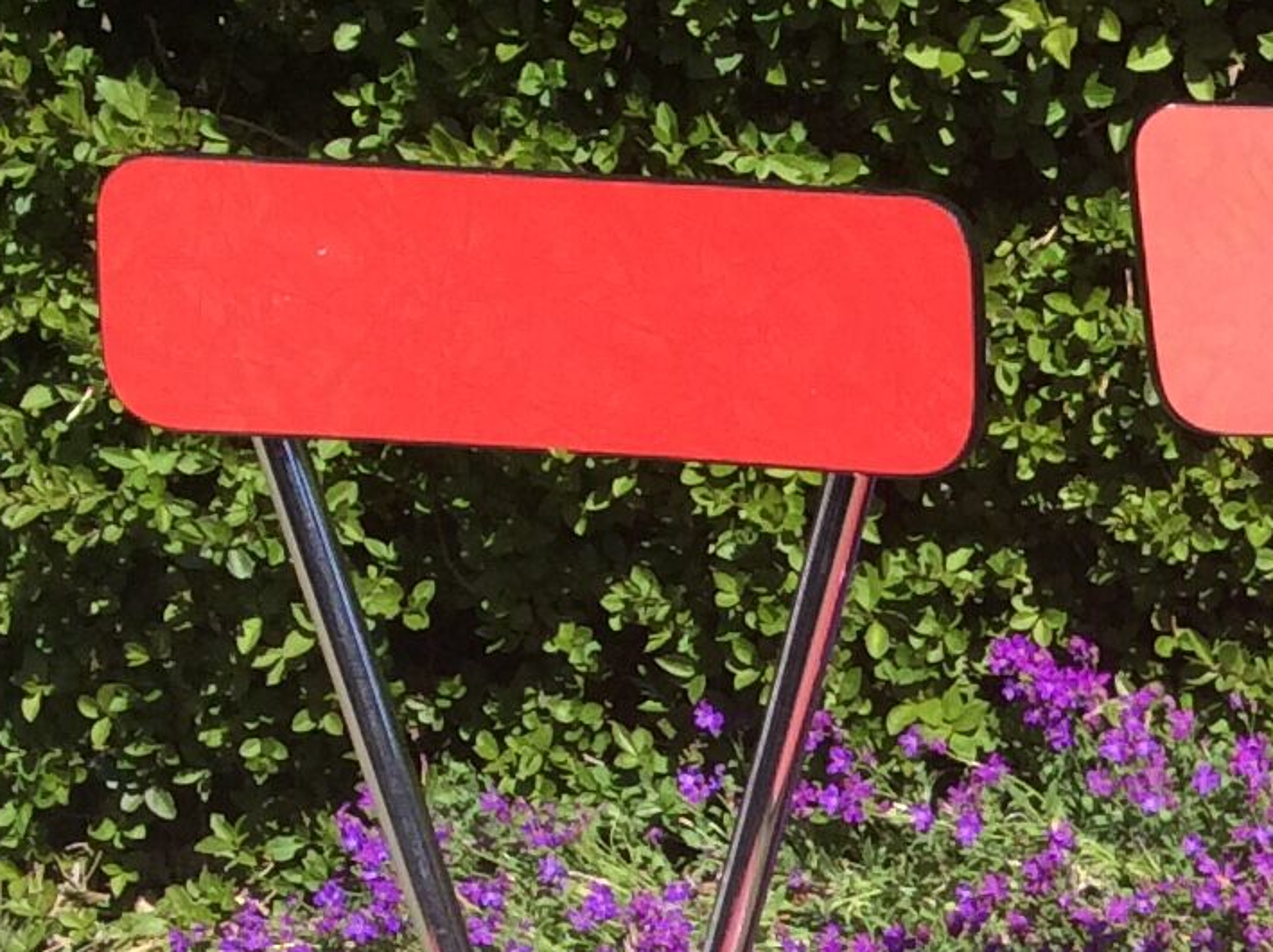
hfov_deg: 16.0
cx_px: 1673
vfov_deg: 12.4
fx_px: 4298
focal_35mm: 117
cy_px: 1105
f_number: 2.4
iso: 32
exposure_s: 1/986
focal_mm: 3.3
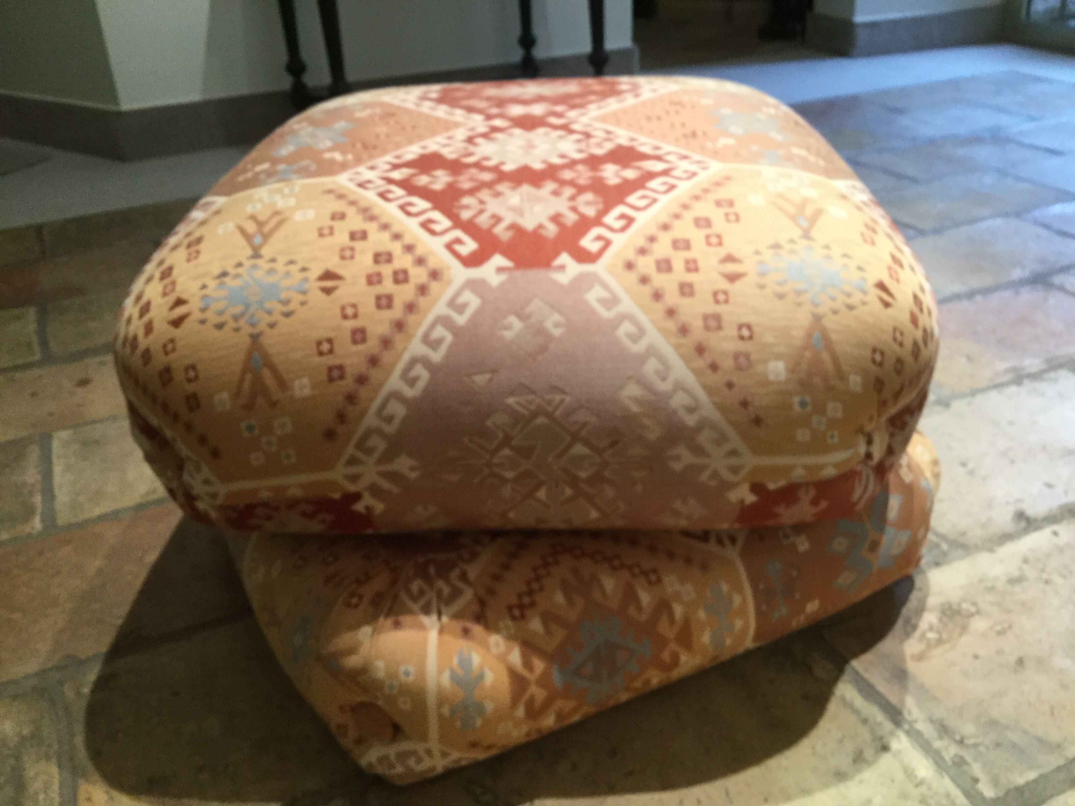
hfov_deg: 58.4
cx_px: 538
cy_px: 403
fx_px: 963
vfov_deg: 45.4
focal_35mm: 31
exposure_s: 1/33
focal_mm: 3.3
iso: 125
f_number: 2.4
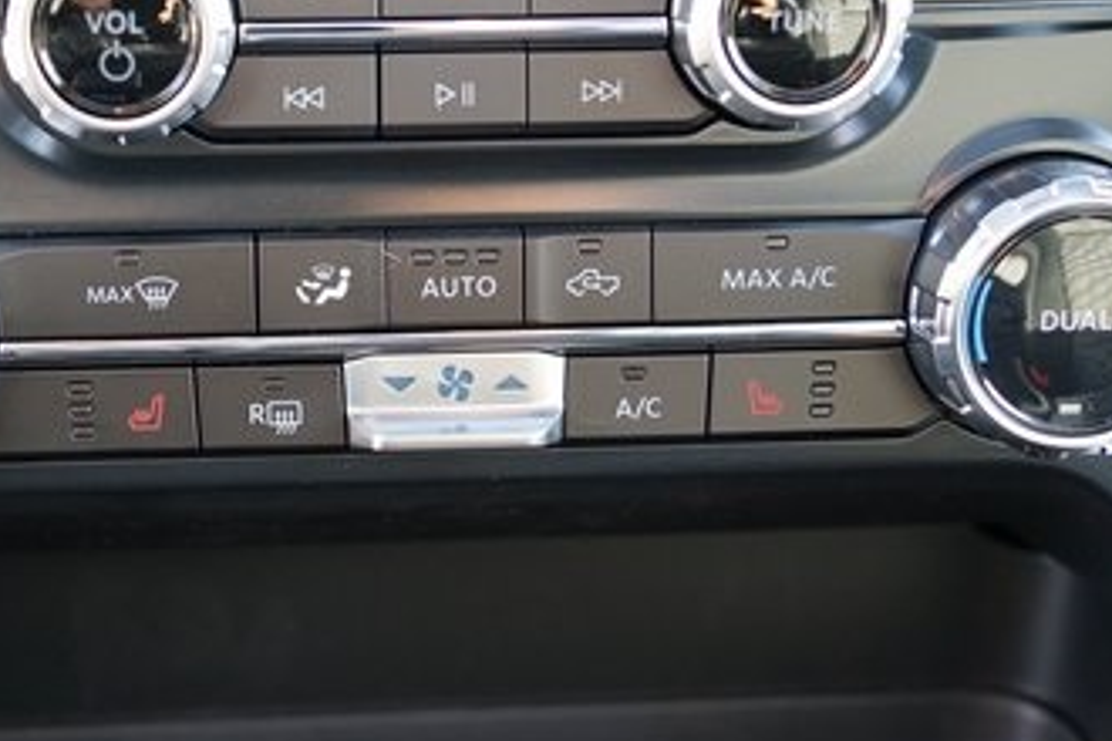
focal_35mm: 64
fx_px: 1977
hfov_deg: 31.1
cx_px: 347
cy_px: 271
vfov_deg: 21.2
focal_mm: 33
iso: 640
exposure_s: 1/60
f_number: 4
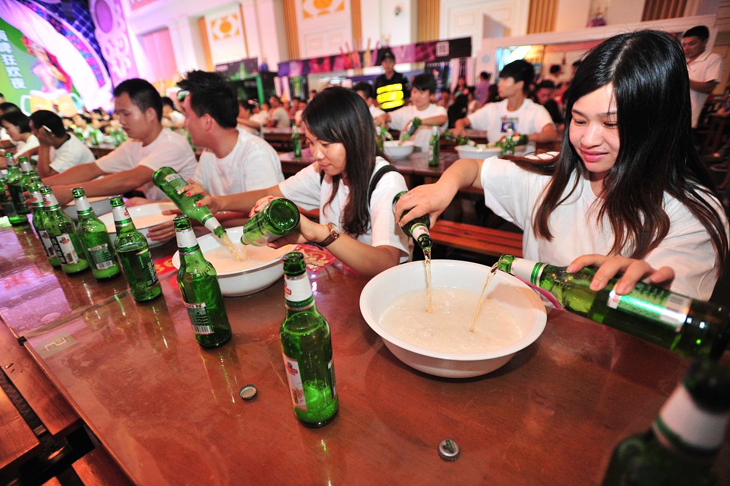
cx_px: 365
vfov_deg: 70.3
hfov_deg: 93.3
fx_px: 344
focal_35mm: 17
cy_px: 243
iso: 2500
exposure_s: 1/125
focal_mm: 17
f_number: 3.2
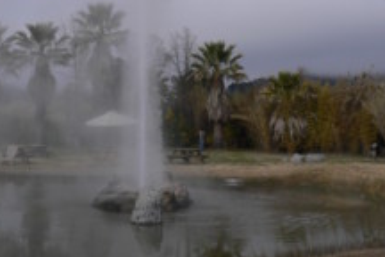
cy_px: -30
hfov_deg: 33.8
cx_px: 152
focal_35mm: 59
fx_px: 631
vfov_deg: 21.7
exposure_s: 1/320
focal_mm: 5.8
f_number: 5.6
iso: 64
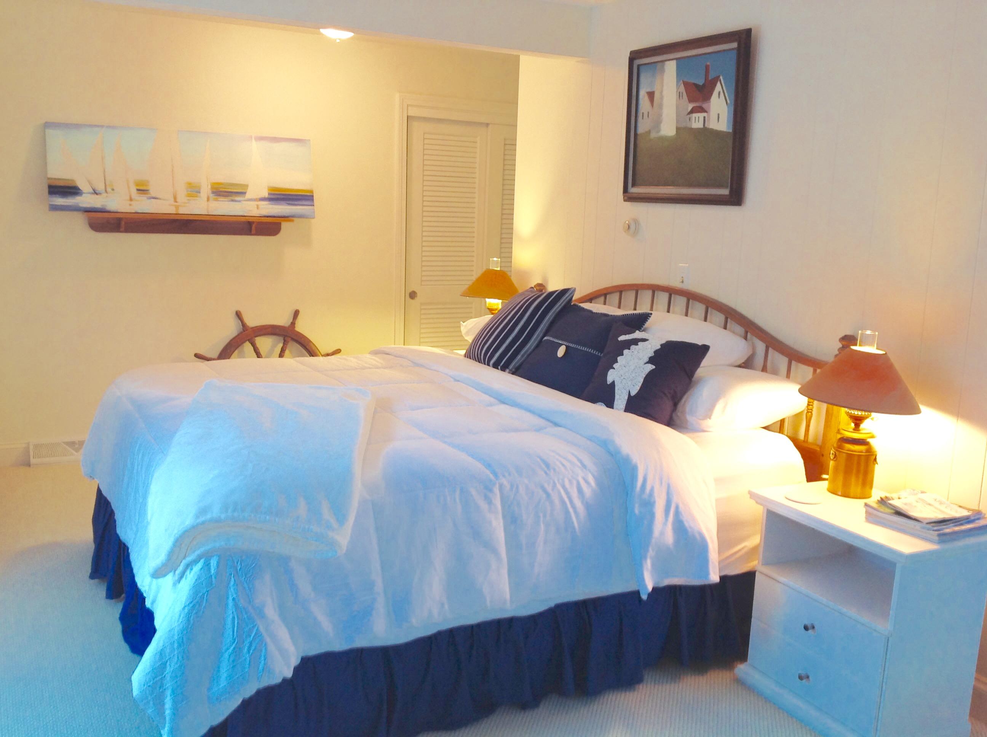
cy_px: 368
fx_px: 996
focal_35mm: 35
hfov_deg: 52.7
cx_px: 494
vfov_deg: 40.6
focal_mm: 4.28
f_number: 2.4
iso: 64
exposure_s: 1/15
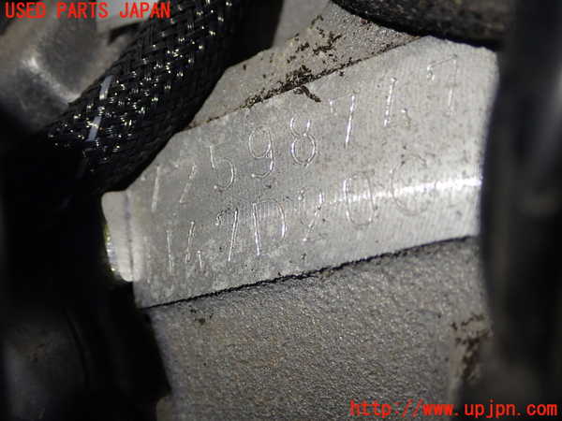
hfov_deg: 40.4
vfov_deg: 30.9
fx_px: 763
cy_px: 210
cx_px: 281
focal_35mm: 47
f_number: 3.1
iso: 200
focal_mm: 8.4
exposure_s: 1/60
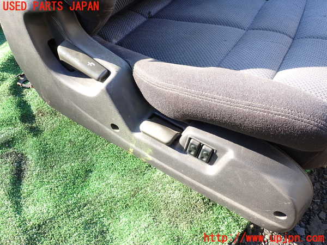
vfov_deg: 46.8
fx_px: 283
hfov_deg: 60.0
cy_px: 122
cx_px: 164
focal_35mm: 30
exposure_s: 1/100
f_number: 3.2
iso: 100
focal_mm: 5.4
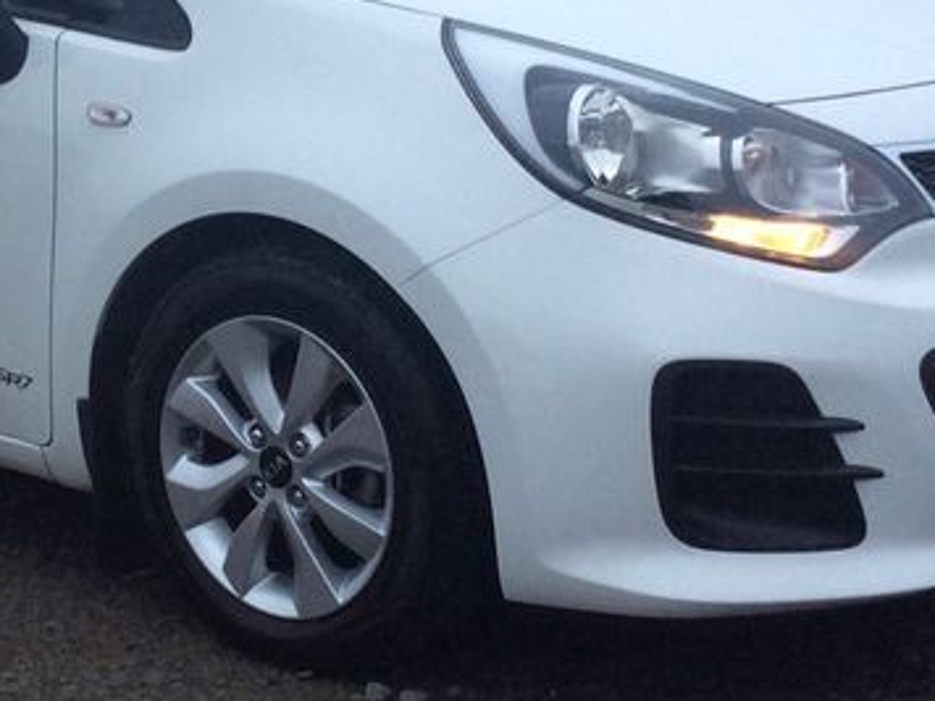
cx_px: 281
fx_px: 1459
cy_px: 202
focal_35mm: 54
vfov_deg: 26.8
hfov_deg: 35.1
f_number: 2.4
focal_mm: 3.3
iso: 50
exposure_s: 1/50
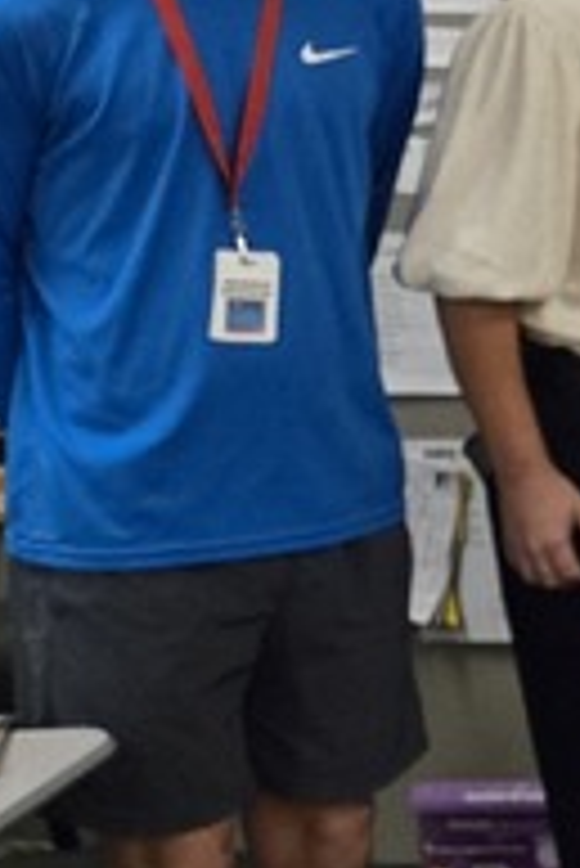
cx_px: 2091
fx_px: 3063
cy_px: 139
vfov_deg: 16.0
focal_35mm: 127
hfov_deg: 8.1
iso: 1250
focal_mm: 5.4
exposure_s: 1/60
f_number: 1.8
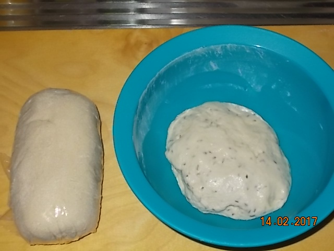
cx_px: 167
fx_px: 637
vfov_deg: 22.3
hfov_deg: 29.4
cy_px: 126
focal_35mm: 66
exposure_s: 1/60
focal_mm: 11.8
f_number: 5.3
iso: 200
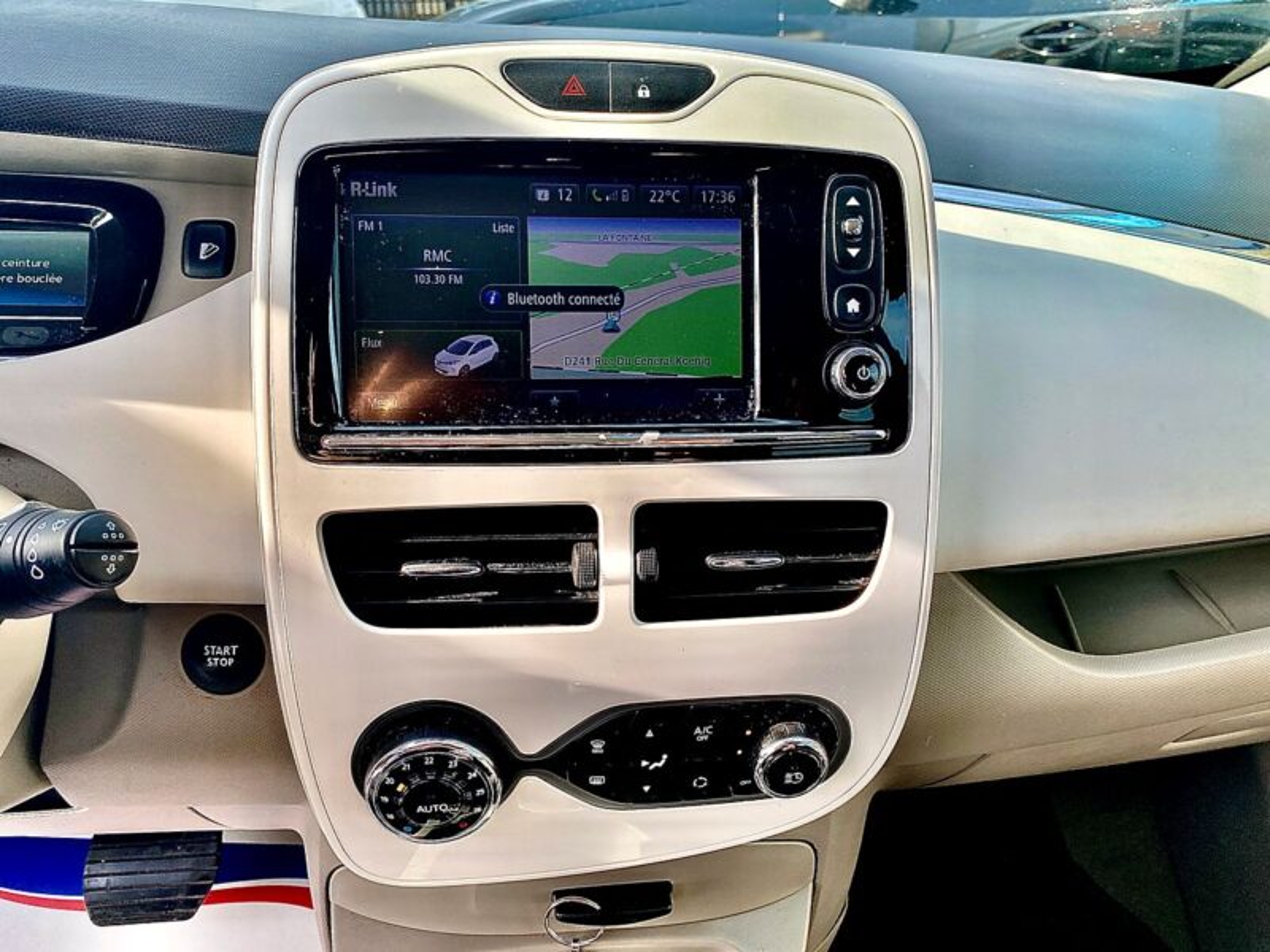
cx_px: 635
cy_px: 476
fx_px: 954
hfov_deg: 67.3
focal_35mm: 26
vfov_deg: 53.1
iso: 32
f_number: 1.8
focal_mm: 4.25
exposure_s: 1/565
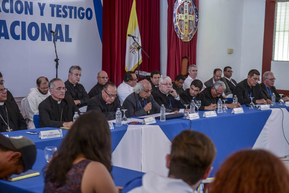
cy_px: 96
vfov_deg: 22.6
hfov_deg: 33.4
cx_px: 144
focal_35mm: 60
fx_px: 482
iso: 1600
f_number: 5.6
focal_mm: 60
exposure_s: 1/320
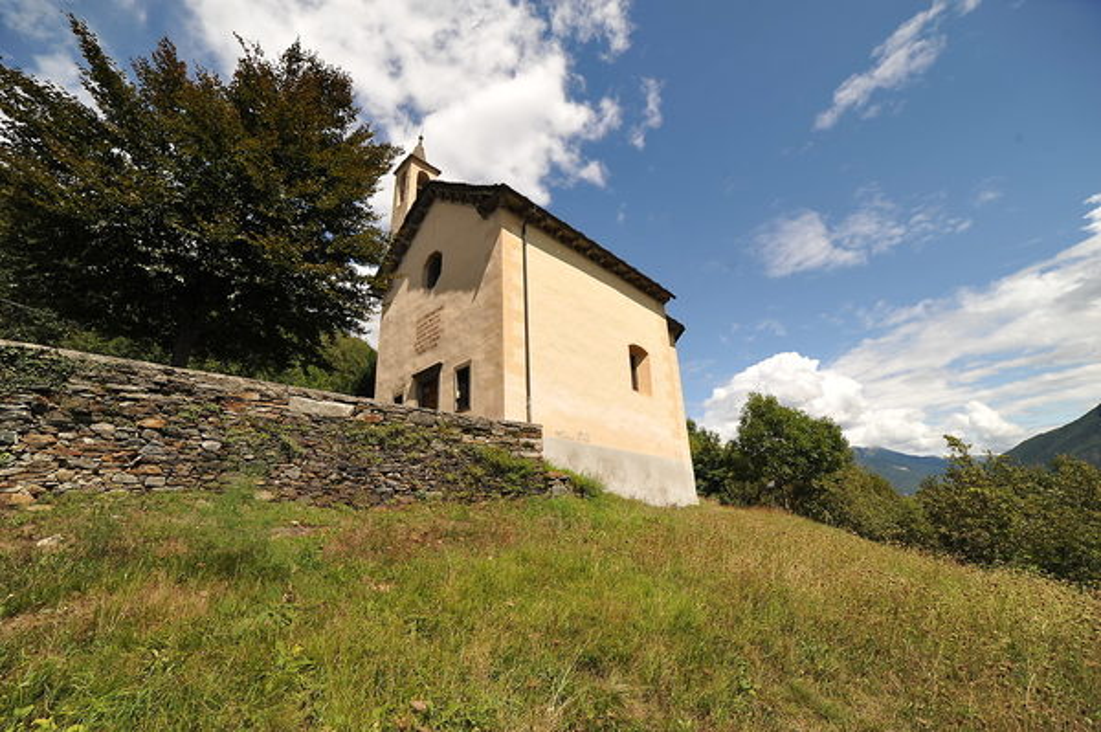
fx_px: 428
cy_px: 366
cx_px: 550
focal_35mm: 14
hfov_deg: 104.3
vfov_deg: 81.1
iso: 200
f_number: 8
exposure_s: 1/500
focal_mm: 14
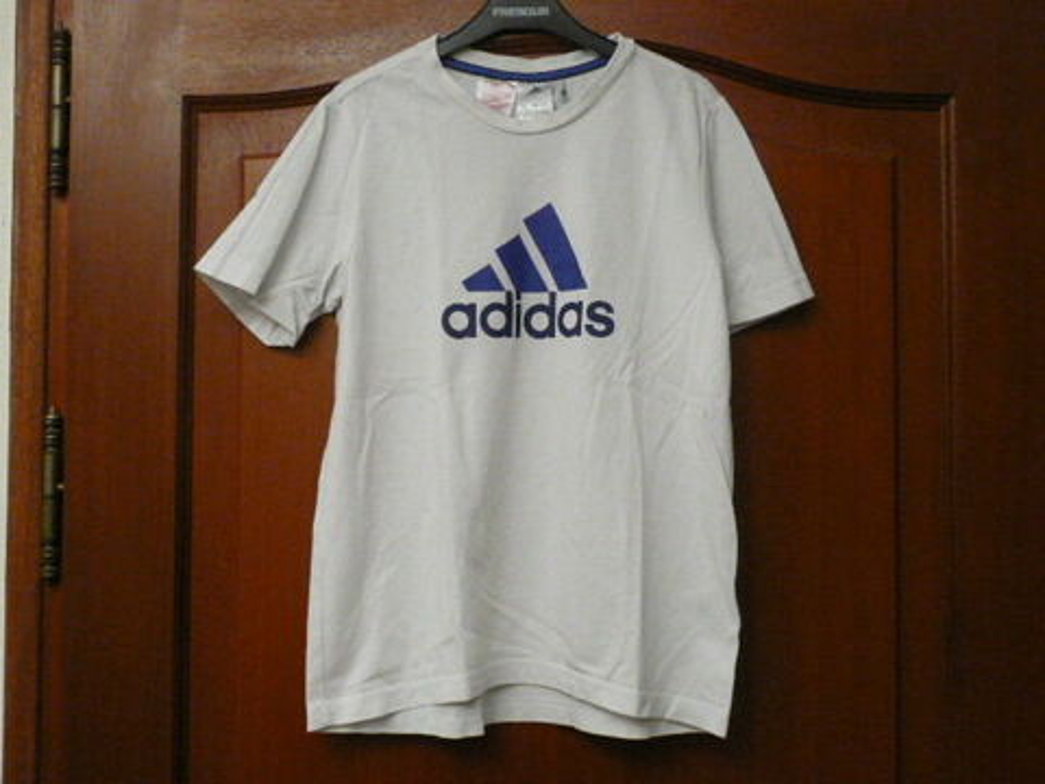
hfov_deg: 51.4
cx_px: 522
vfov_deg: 39.7
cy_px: 392
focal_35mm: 36
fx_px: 1087
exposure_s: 1/30
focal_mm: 4.6
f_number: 3.3
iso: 400
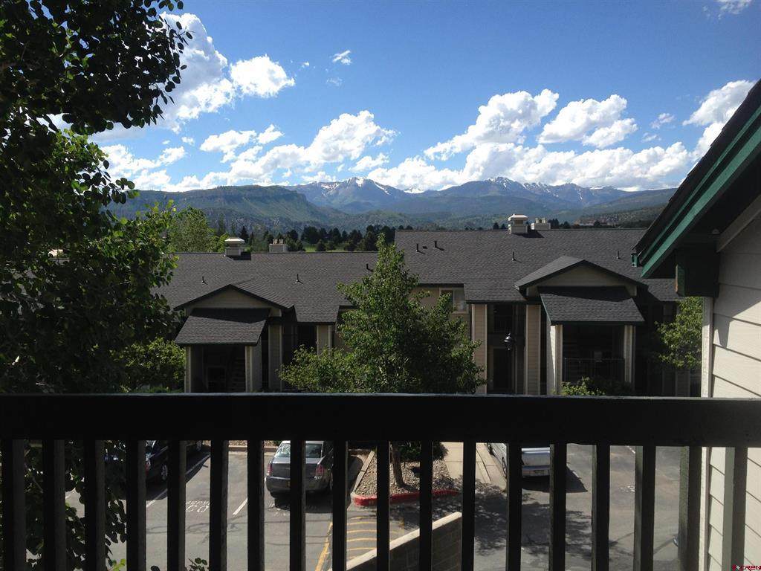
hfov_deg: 52.6
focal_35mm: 35
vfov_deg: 40.7
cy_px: 286
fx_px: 769
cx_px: 380
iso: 50
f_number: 2.4
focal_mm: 4.28
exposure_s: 1/1672
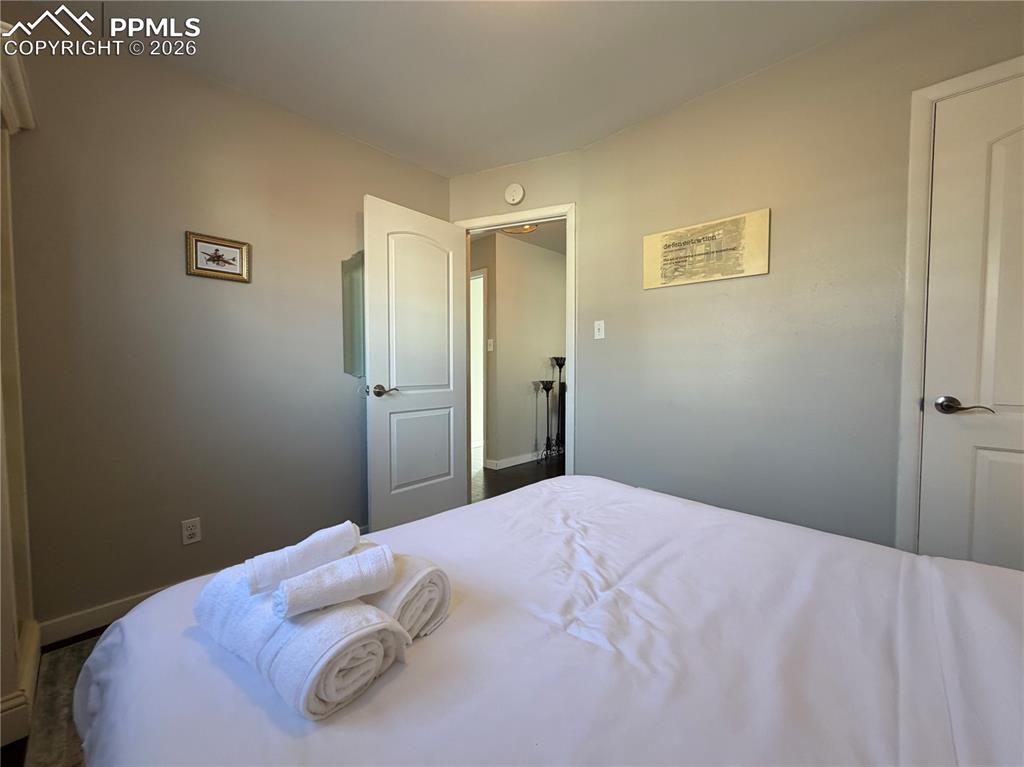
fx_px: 414
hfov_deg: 102.1
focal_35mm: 14
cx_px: 512
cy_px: 384
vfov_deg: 85.6
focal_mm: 2.22
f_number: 2.2
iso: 200
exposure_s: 1/120
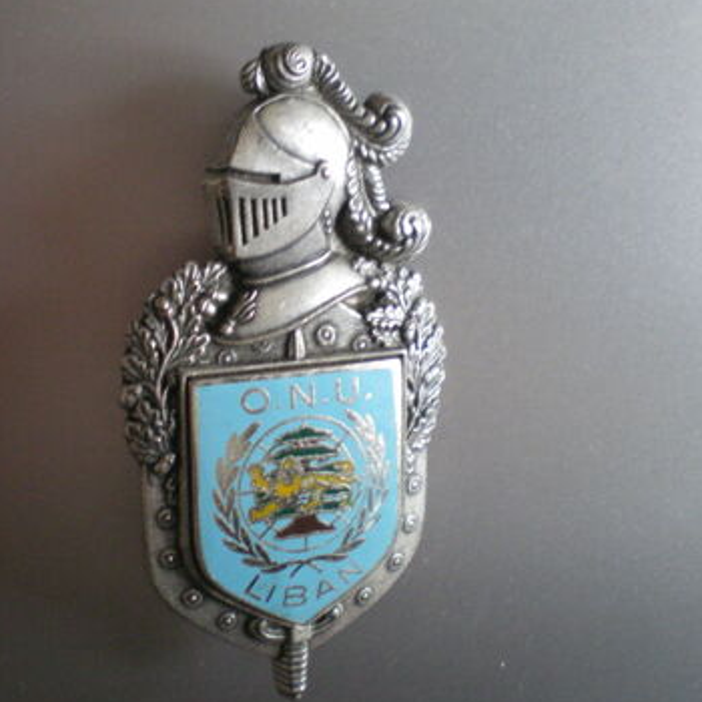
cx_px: 301
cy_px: 353
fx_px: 1055
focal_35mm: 46
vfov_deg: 36.8
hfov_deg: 36.7
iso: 400
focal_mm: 6.3
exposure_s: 1/20
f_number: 3.1
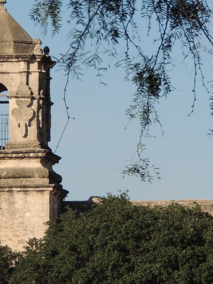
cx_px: 36
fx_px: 2764
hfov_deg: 4.4
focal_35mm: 337
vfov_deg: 5.9
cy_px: 180
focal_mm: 27.6
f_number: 4.4
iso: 100
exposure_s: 1/800
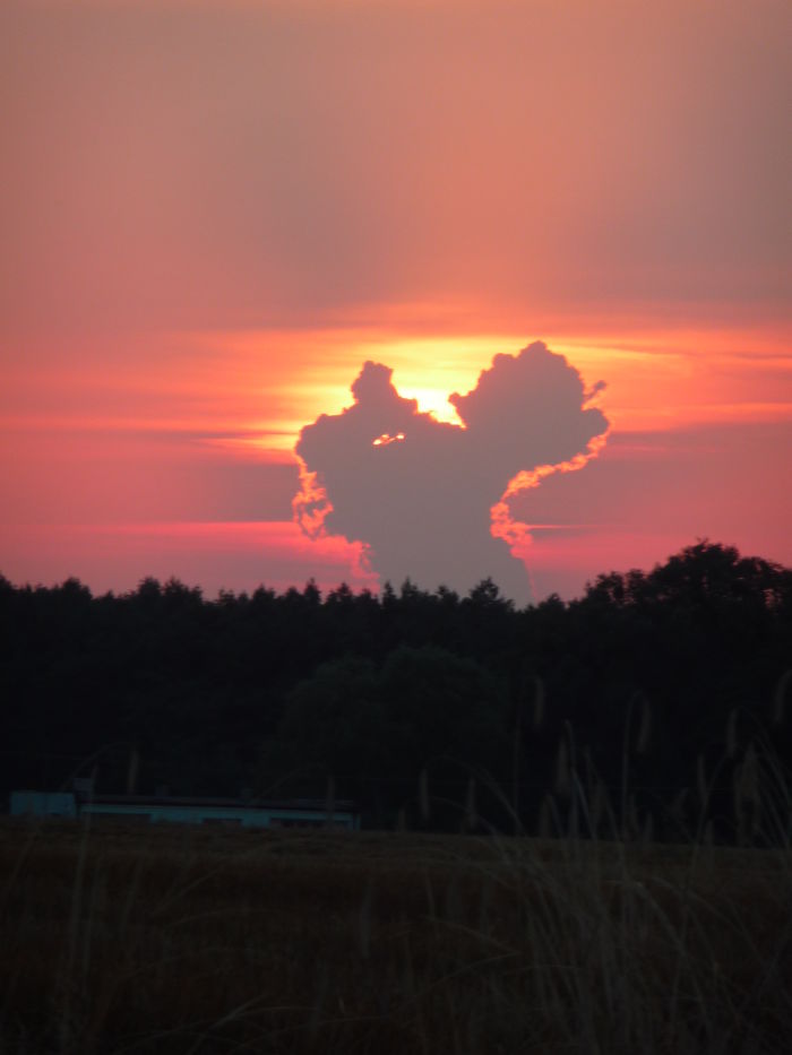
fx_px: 8540
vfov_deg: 7.1
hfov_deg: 5.3
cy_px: 528
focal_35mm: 280
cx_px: 396
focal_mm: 47
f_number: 4.9
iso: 100
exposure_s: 1/60
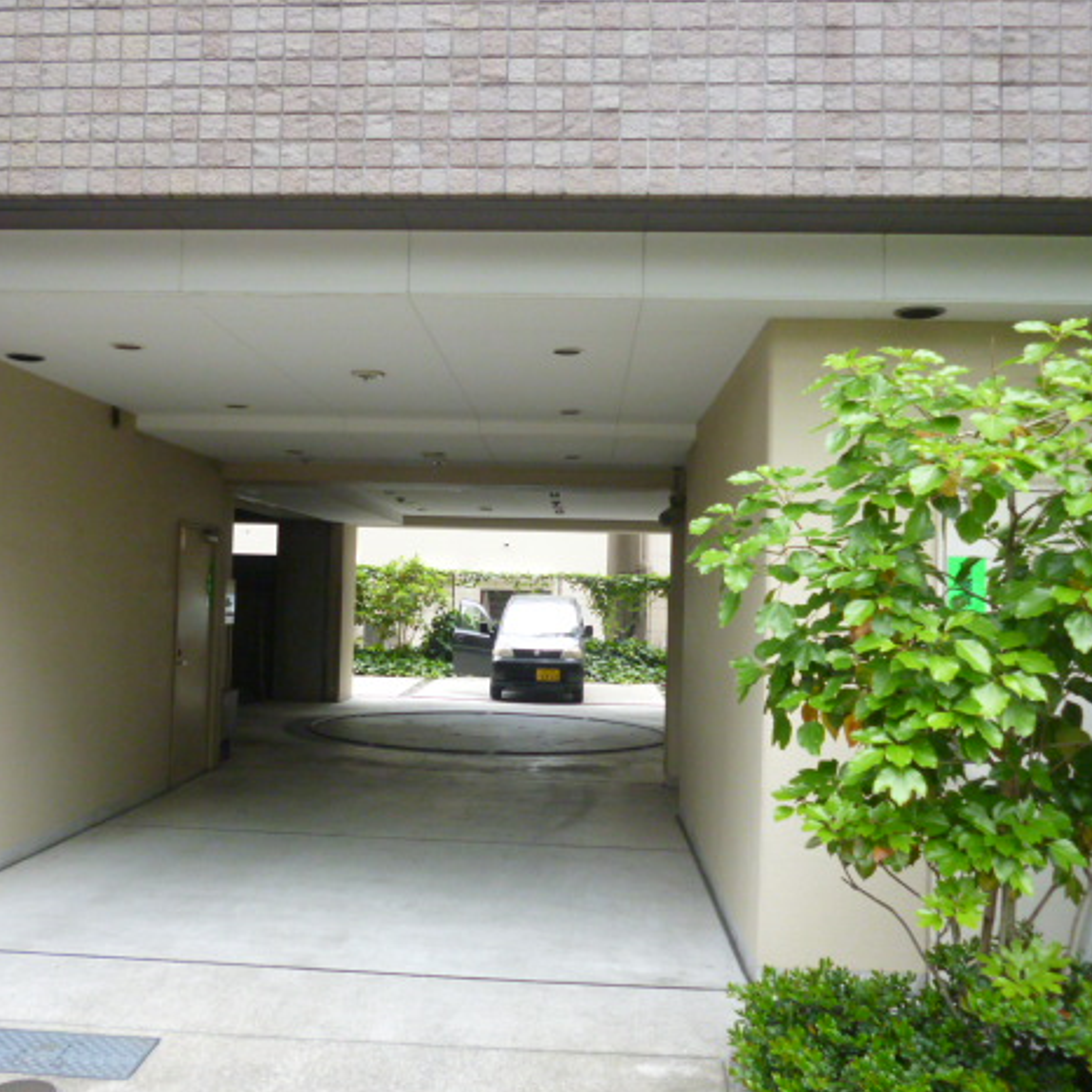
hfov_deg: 48.3
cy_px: 537
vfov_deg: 48.4
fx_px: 1213
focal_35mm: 34
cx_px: 480
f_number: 3.1
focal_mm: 5
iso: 400
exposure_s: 1/400
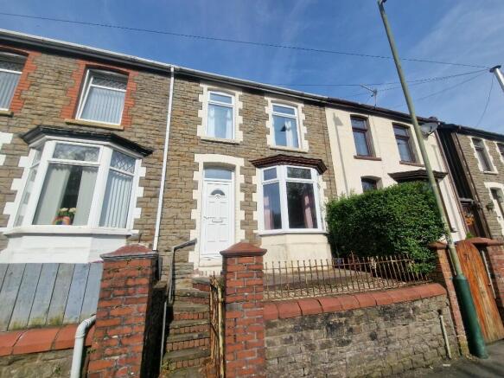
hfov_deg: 106.2
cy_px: 189
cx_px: 252
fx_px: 189
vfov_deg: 89.9
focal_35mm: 13
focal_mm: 2.2
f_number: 2.2
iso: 50
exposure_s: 1/2616
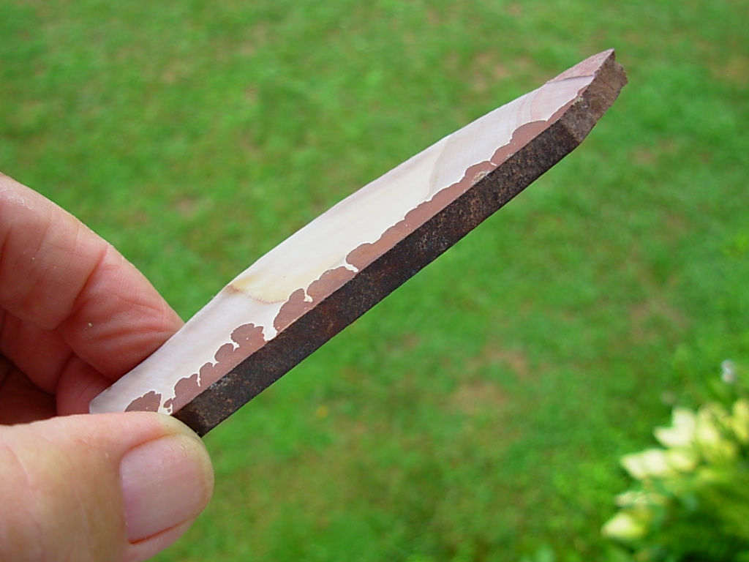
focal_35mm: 38
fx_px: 822
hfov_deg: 49.0
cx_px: 374
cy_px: 281
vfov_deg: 37.7
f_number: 2.9
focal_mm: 6.3
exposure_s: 1/117
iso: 50
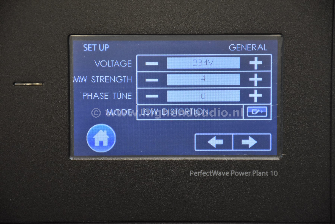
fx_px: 1955
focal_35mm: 210
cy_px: 112
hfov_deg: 9.8
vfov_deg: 6.5
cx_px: 168
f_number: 5.6
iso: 2000
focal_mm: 140
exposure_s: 1/125
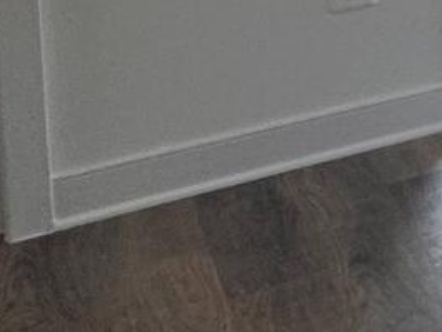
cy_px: -362
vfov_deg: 12.0
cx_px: 1550
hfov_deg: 9.6
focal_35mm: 108
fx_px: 1380
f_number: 2.2
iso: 40
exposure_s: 1/120
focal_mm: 2.22
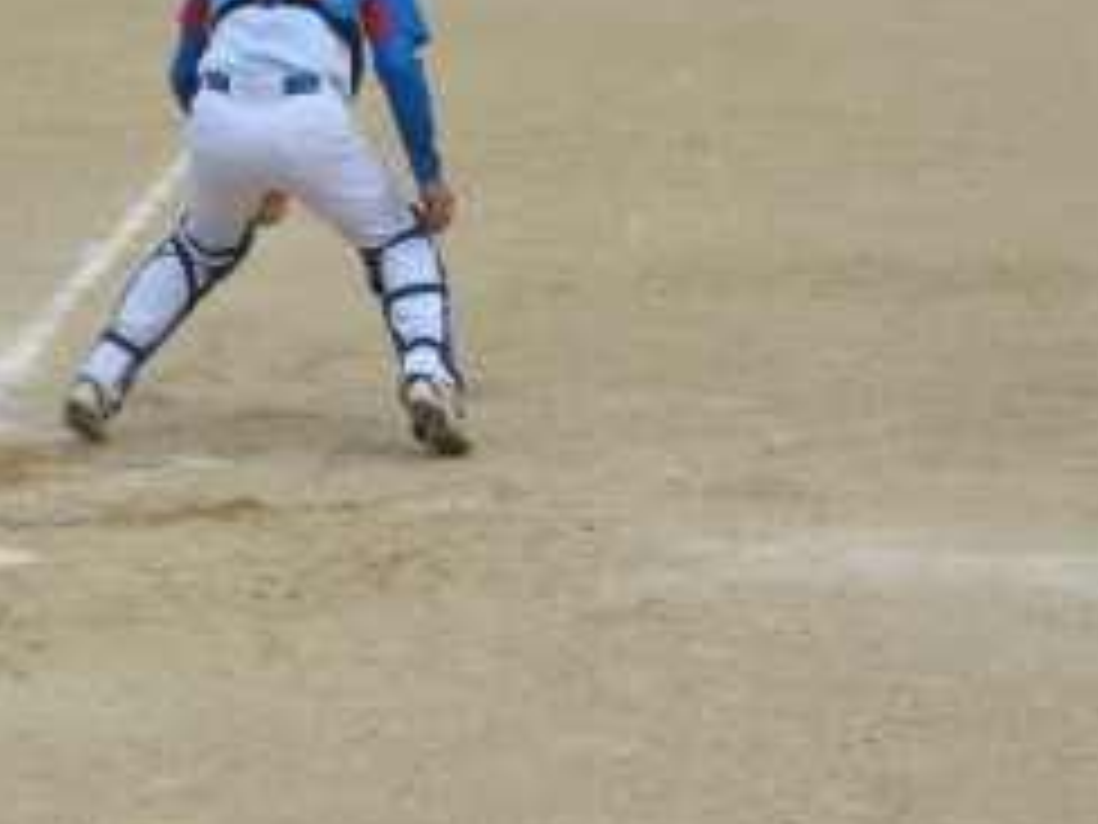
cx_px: 180
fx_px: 4282
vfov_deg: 11.0
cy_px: 171
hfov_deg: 14.5
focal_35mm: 135
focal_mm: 9.9
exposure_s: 1/1000
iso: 100
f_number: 4
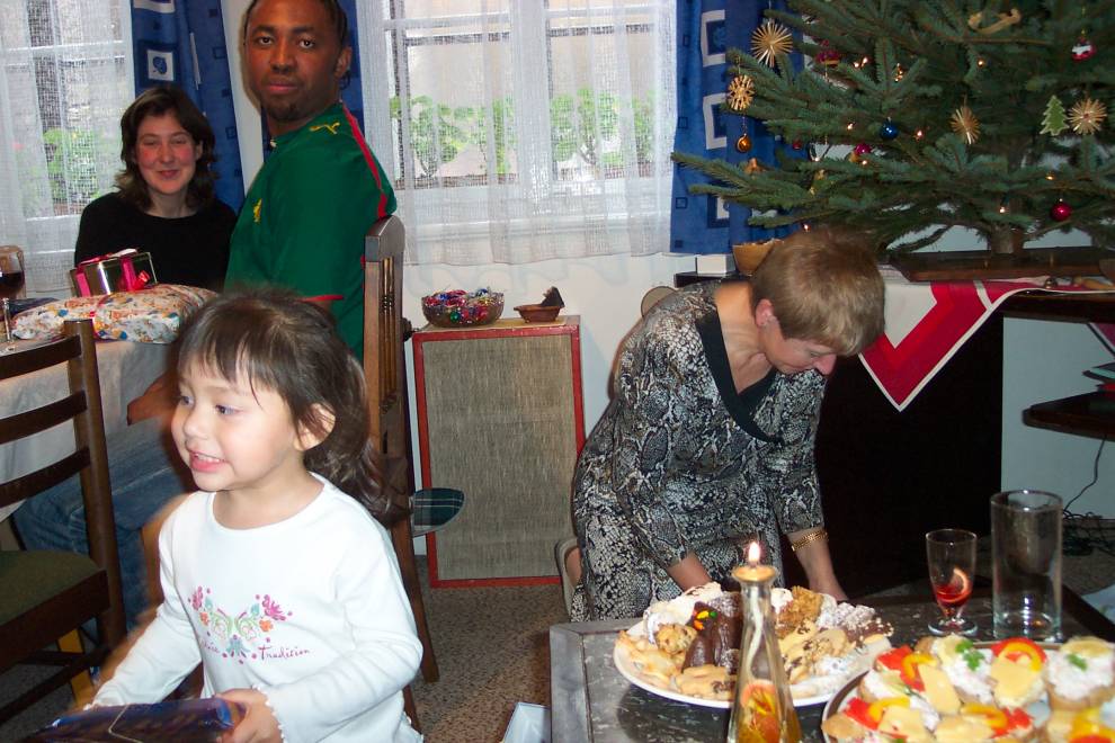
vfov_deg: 35.1
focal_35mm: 38
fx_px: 1177
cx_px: 558
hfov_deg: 50.7
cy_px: 372
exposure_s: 1/30
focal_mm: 8
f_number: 2.8
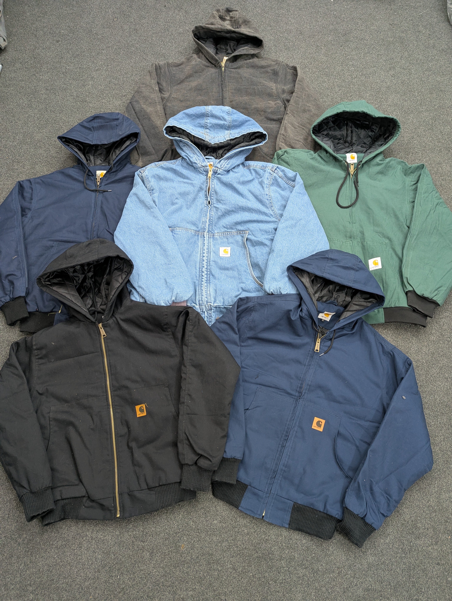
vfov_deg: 71.5
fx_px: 417
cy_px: 300
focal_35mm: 24
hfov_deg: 56.9
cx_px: 226
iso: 354
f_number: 1.85
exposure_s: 1/23.8
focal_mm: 6.81
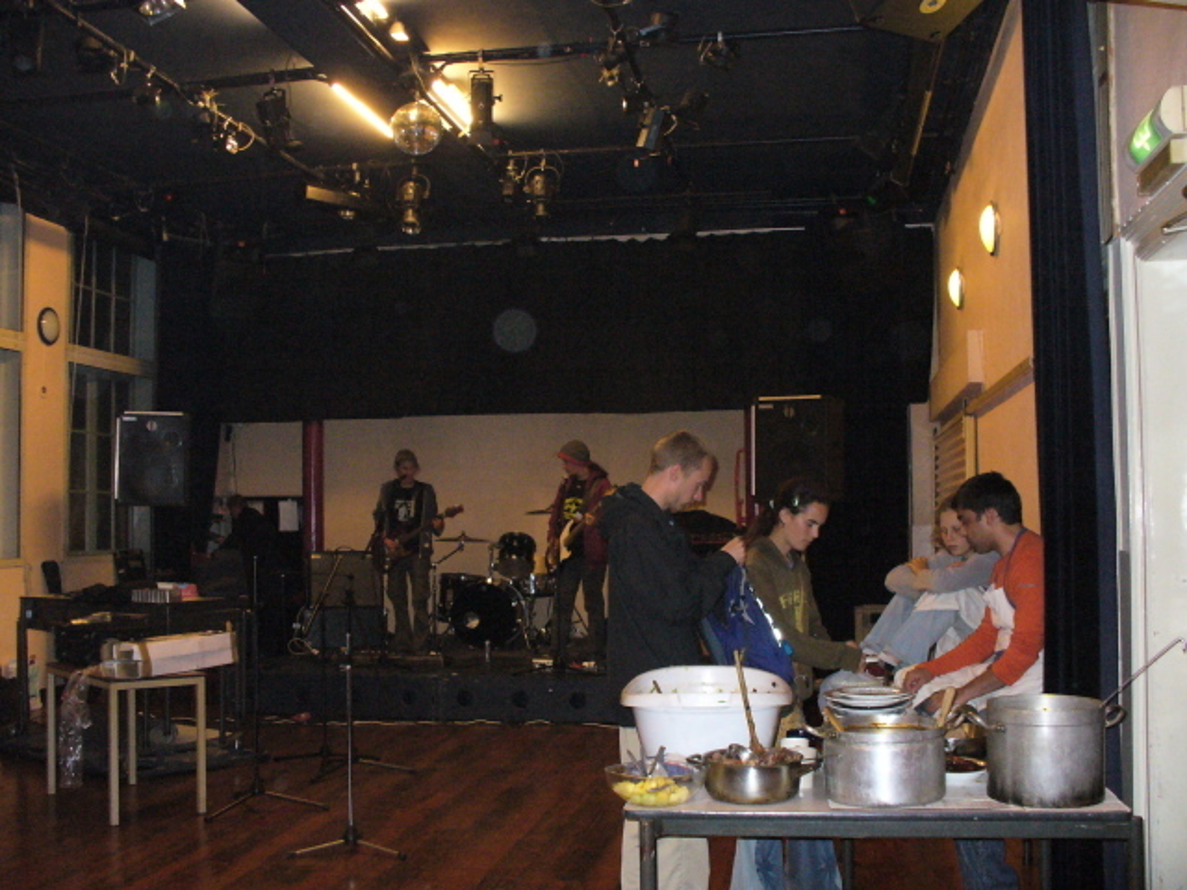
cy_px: 445
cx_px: 594
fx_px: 1269
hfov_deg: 50.1
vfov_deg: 38.7
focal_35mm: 37
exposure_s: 1/30
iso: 400
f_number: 2.8
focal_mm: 6.1
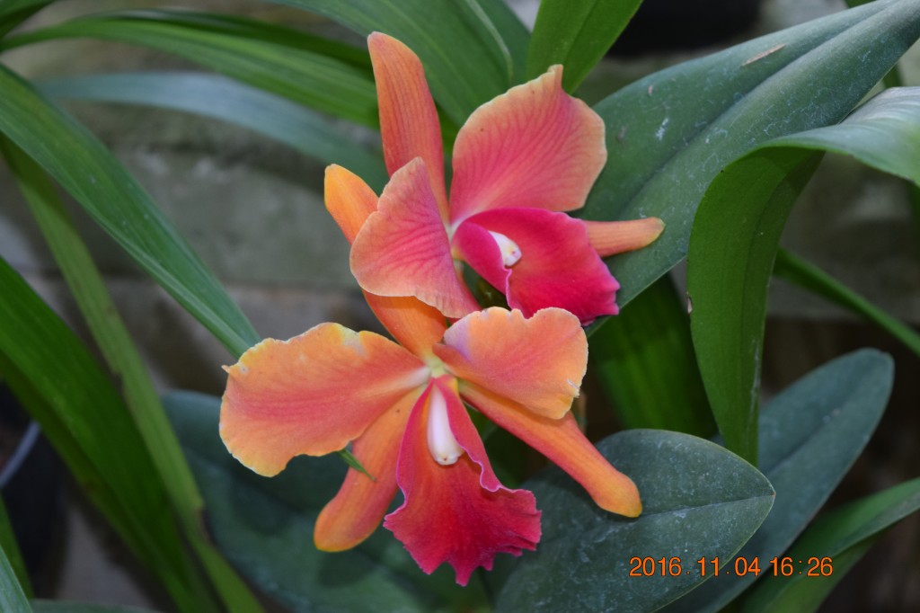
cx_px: 460
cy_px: 306
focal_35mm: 82
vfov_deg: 16.5
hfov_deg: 24.6
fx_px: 2108
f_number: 5.6
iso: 900
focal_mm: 55
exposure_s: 1/60
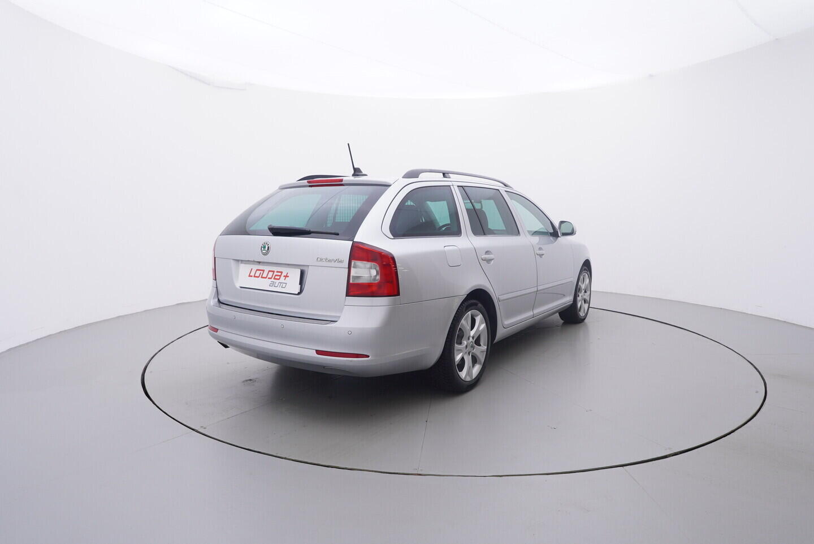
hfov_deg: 77.3
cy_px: 272
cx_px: 407
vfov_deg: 56.2
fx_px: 509
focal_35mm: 22
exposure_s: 1/80
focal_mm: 15
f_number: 5
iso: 200
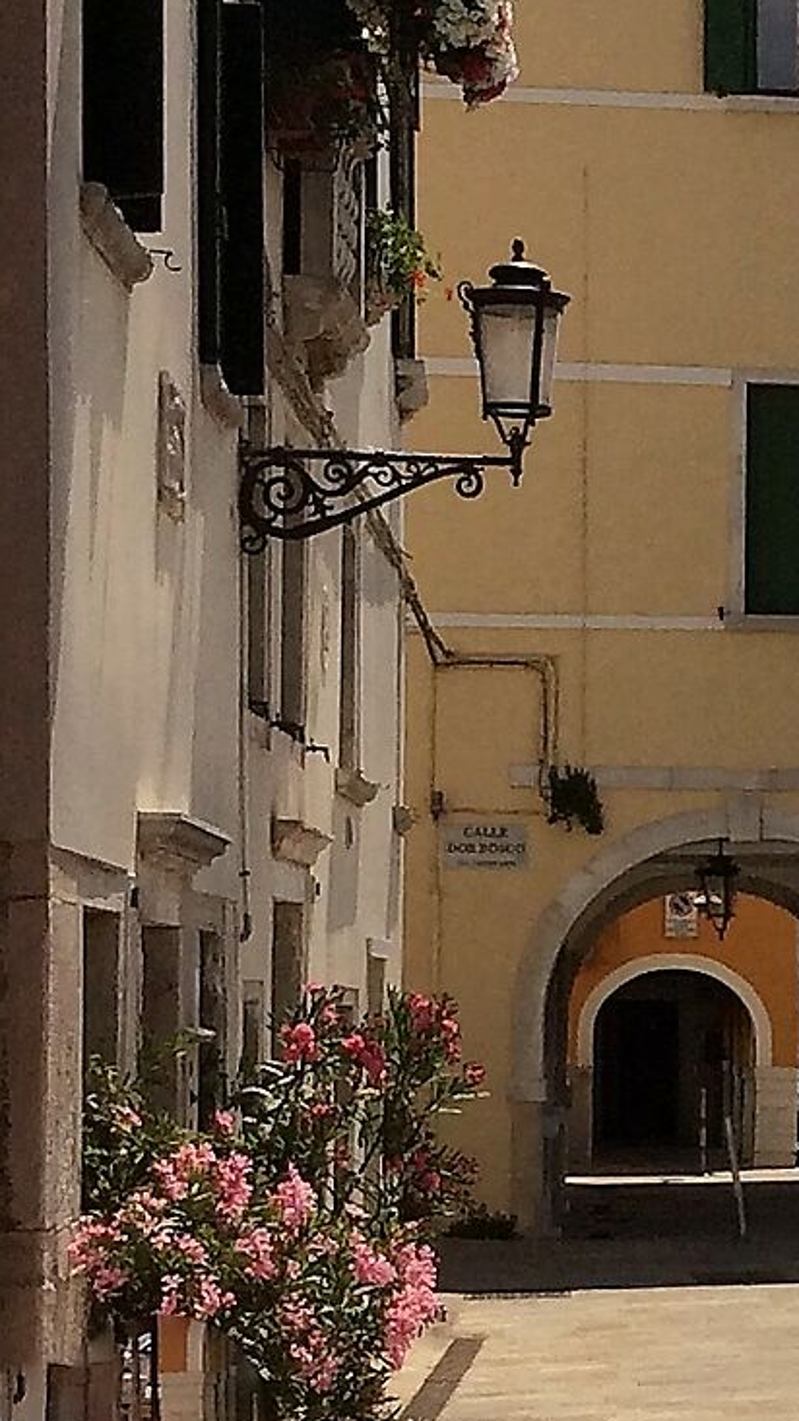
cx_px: 1176
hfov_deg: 10.3
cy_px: 1045
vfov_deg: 18.7
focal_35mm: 114
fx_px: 4296
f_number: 2.4
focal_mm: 3.3
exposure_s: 1/3367
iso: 32
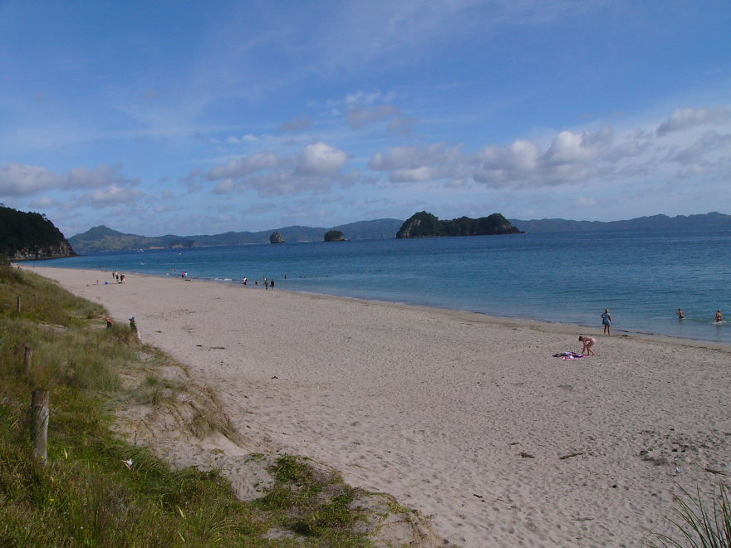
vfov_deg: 39.7
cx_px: 366
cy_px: 274
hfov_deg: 51.4
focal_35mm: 36
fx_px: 760
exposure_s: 1/1000
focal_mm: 6
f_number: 7.3
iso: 100
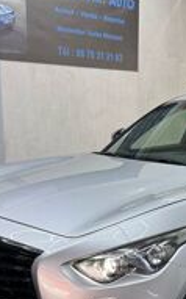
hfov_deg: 19.9
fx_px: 520
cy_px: 238
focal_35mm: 64
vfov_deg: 31.2
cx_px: 170
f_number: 1.78
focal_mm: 6.76
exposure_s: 1/100
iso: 80
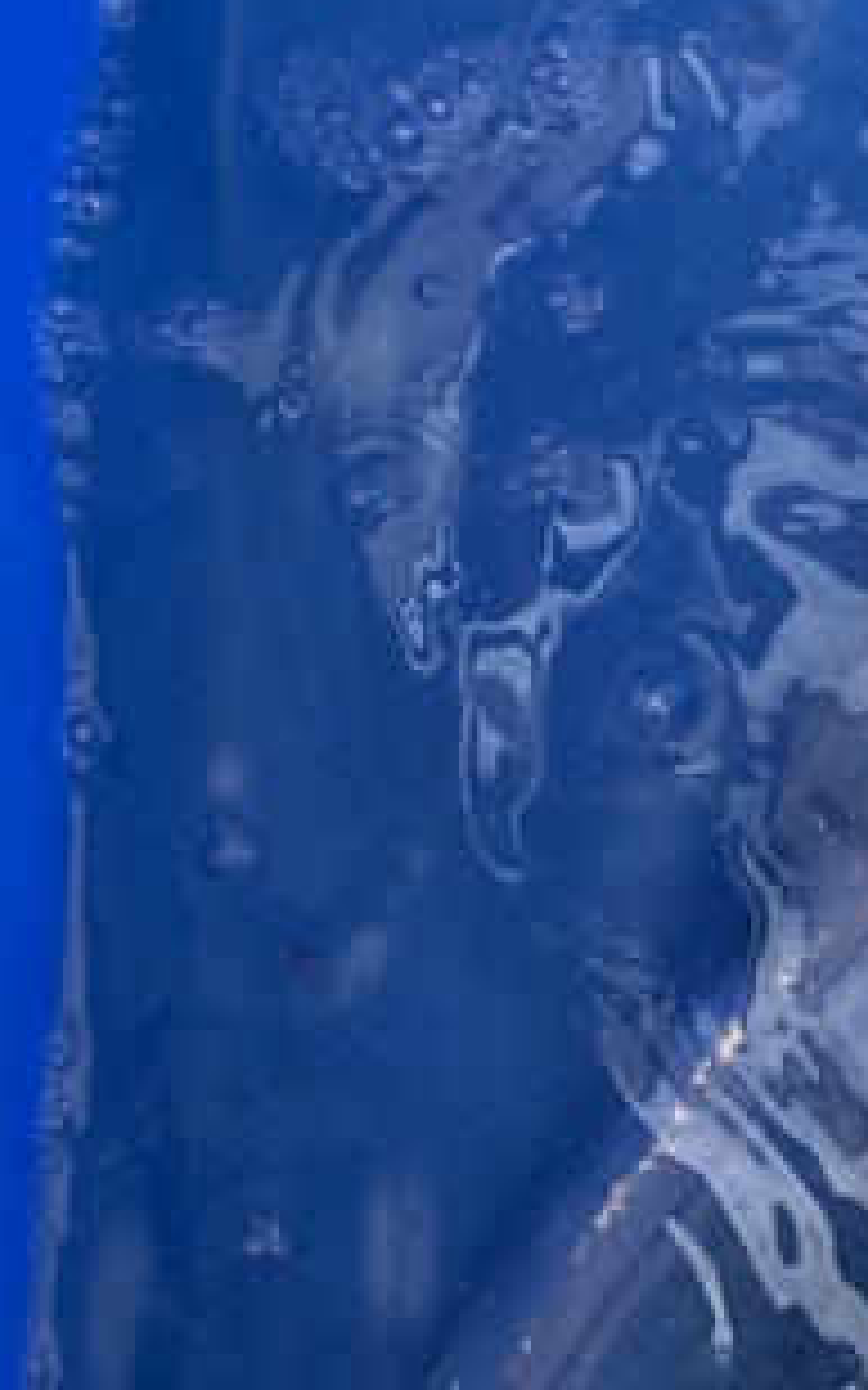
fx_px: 3105
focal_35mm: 82
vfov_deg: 25.2
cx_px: 1070
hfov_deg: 15.3
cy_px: 612
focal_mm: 3.99
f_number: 1.8
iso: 20
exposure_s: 1/223
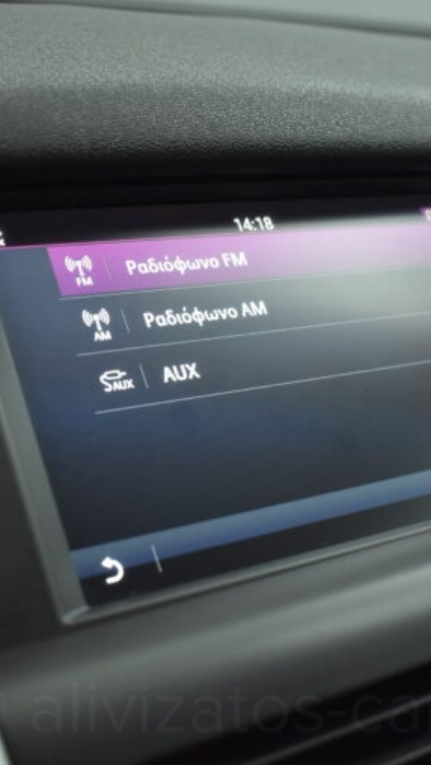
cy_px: 380
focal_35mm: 57
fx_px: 1157
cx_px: 258
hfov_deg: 21.1
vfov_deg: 36.6
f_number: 3.8
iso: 1600
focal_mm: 24
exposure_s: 1/125
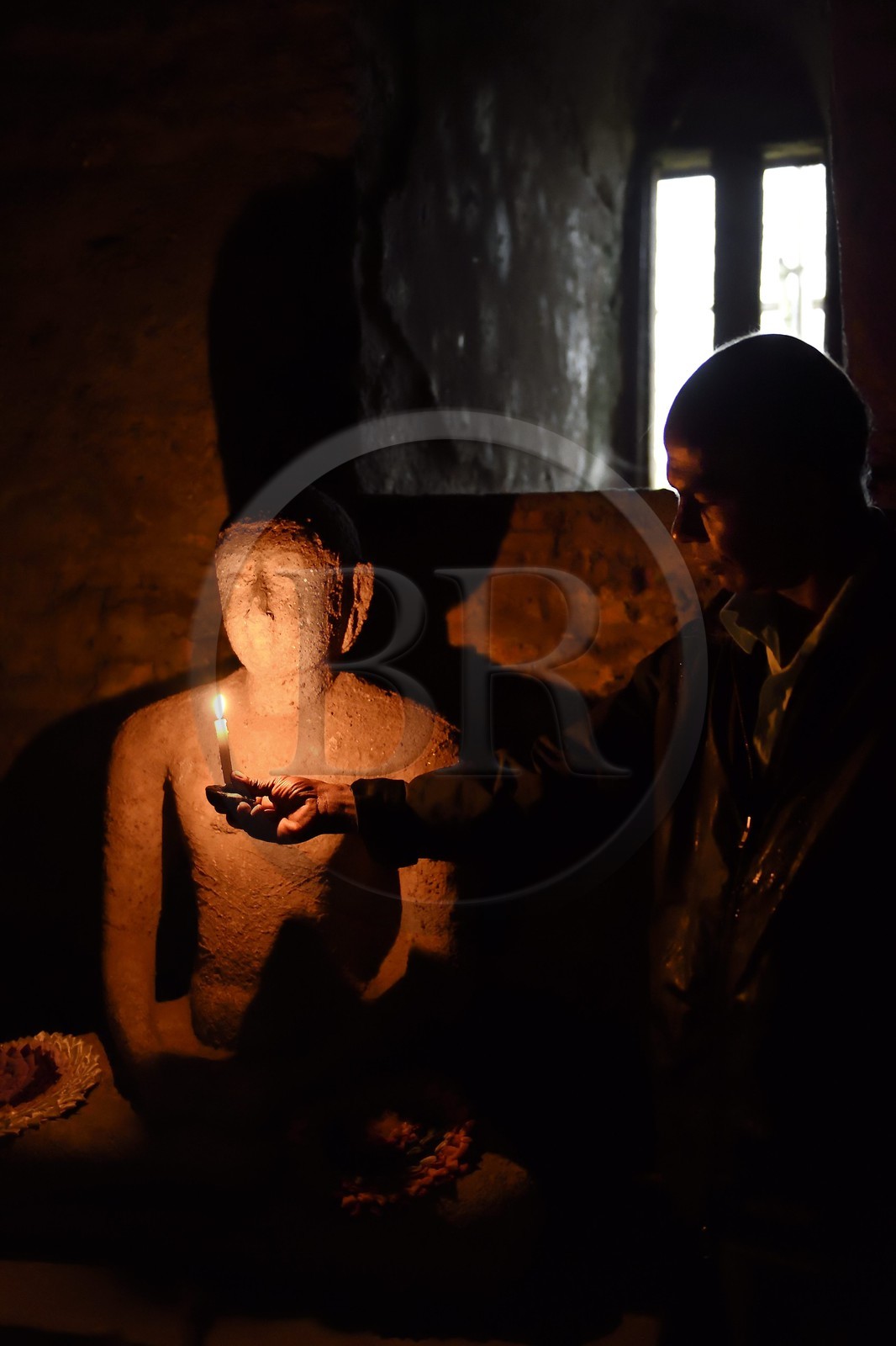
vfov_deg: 50.7
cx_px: 448
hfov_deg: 35.0
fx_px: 1419
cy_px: 673
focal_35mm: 38
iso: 8000
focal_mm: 38
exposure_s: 1/40
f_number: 2.8
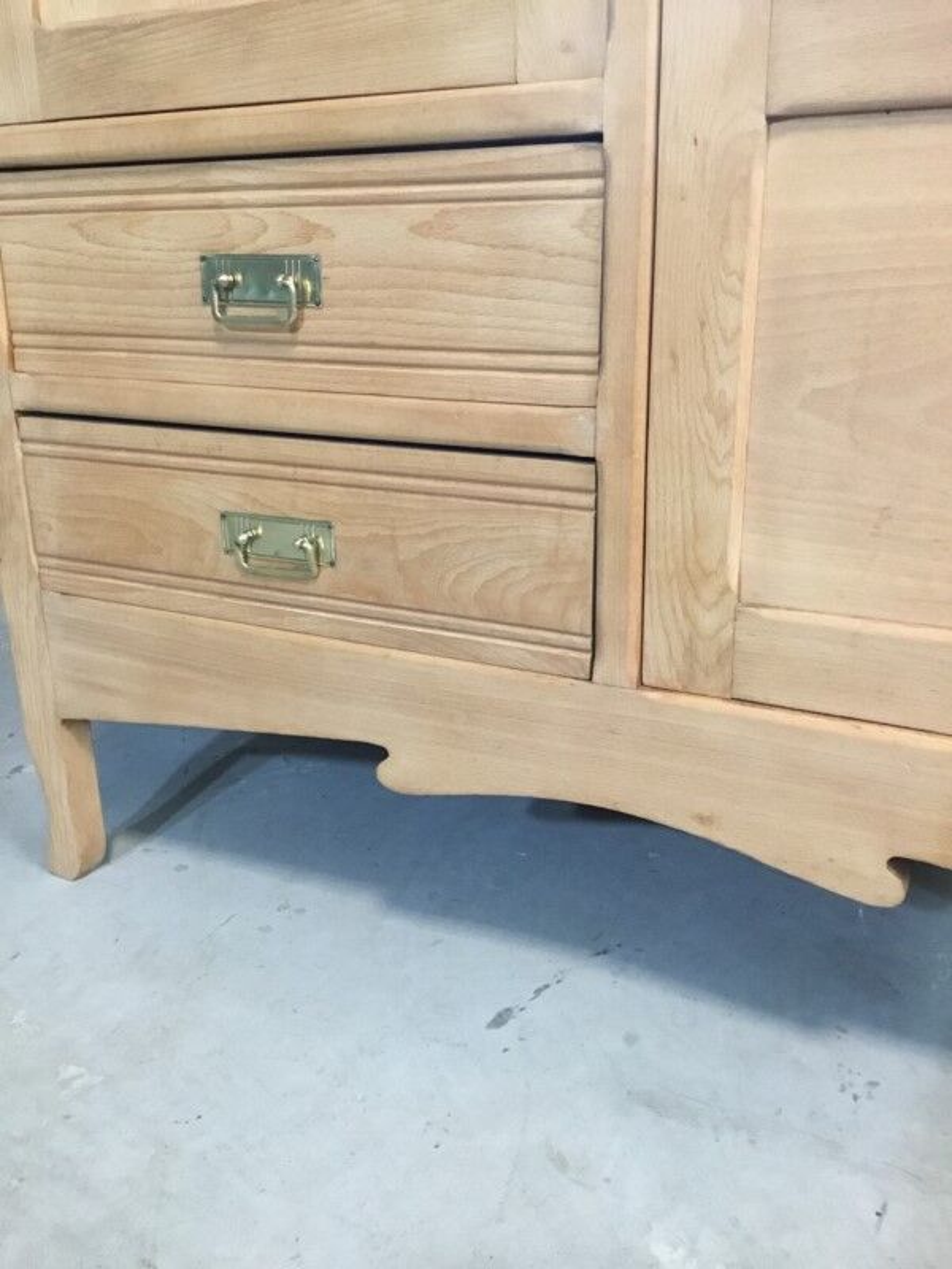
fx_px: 1137
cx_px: 476
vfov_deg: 58.4
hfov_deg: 45.4
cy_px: 634
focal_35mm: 31
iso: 200
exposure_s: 1/25
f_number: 2.4
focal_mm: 3.3
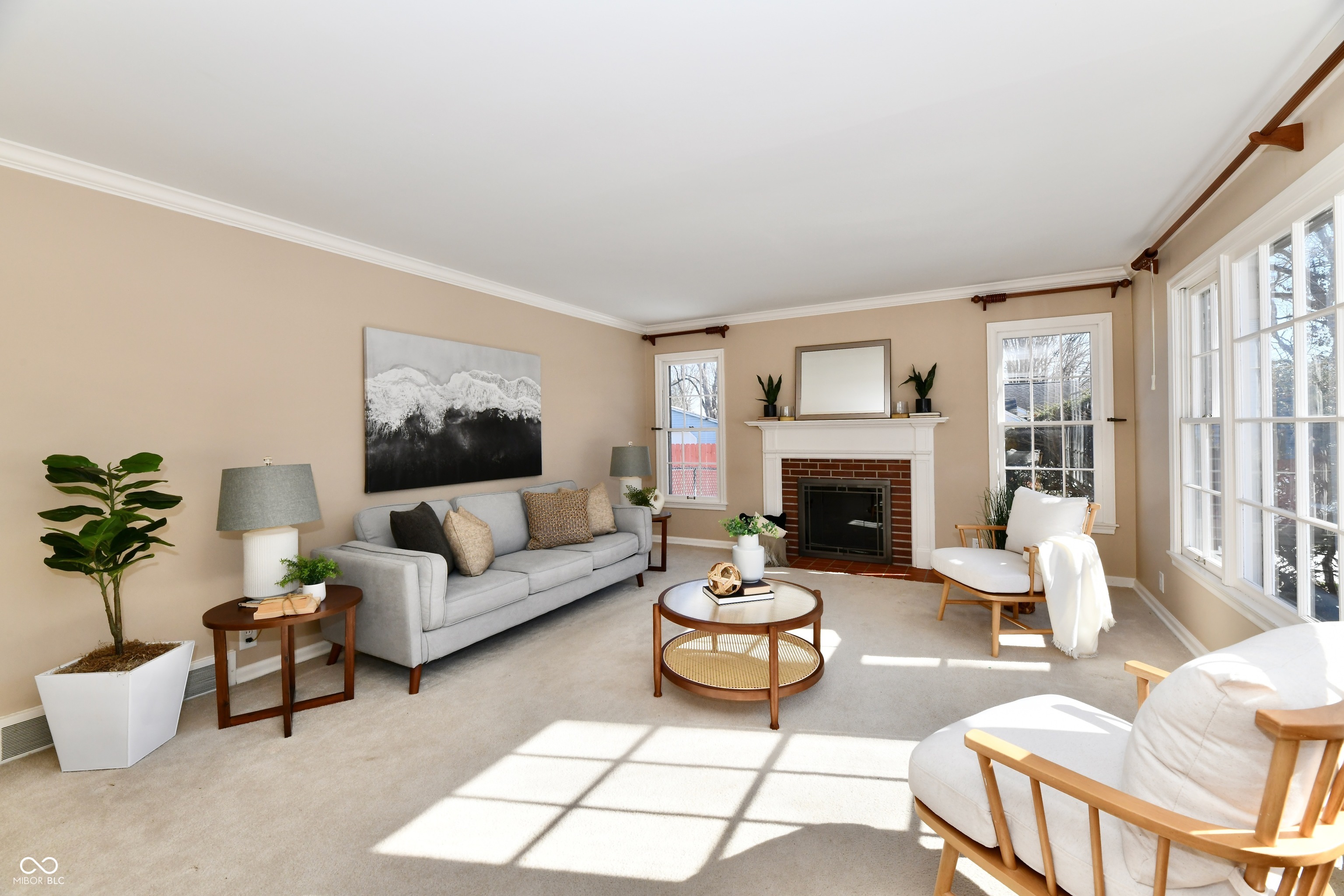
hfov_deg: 104.3
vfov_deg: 81.2
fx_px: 523
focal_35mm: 14
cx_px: 672
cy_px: 448
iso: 640
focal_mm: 14
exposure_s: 1/250
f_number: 13
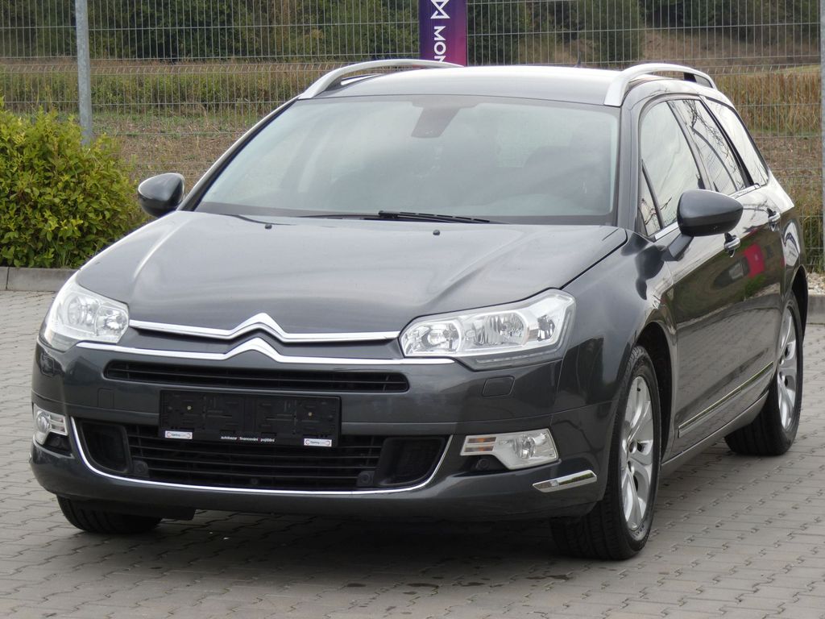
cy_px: 310
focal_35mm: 132
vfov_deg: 11.2
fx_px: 3146
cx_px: 412
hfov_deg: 14.9
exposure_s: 1/80
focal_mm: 23.7
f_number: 5.6
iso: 125
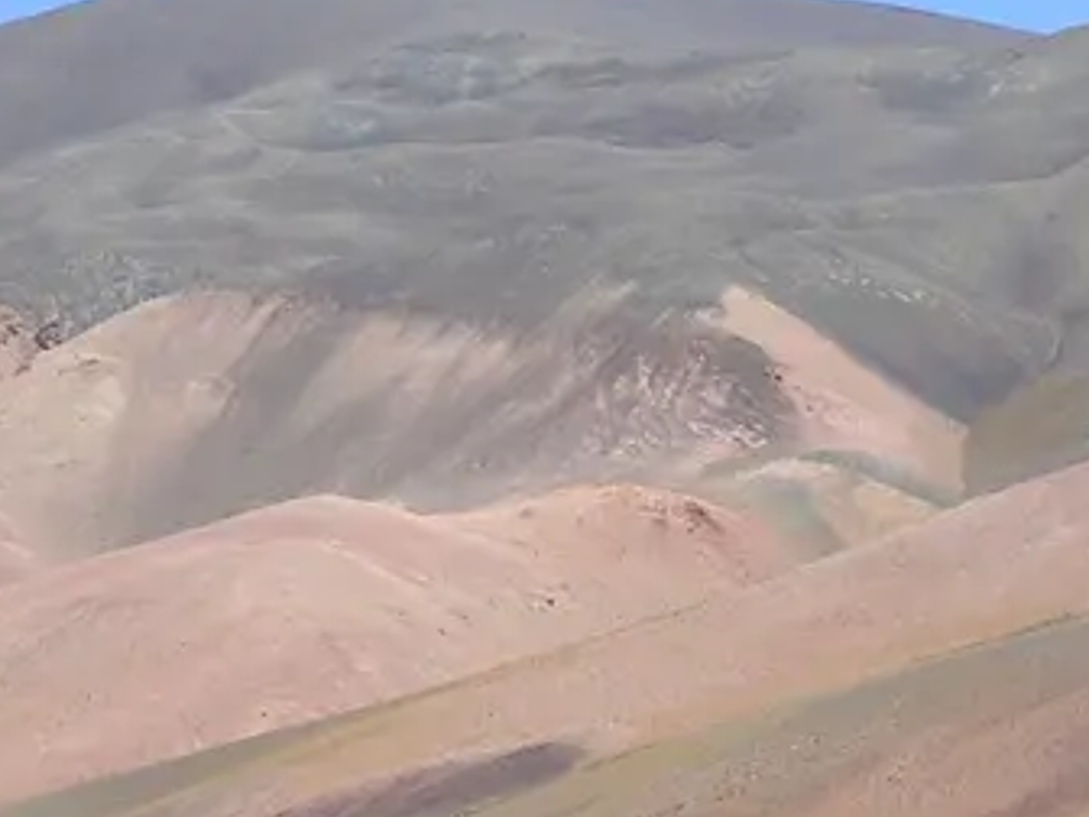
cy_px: 418
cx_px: 598
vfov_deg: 5.8
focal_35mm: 257
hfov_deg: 7.7
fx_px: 8085
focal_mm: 12.3
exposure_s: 1/484
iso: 50
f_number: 4
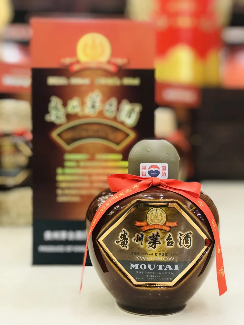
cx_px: 122
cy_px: 162
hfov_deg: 25.7
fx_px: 536
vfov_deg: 33.8
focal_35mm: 57
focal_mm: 6.6
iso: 250
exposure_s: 1/50
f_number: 2.8
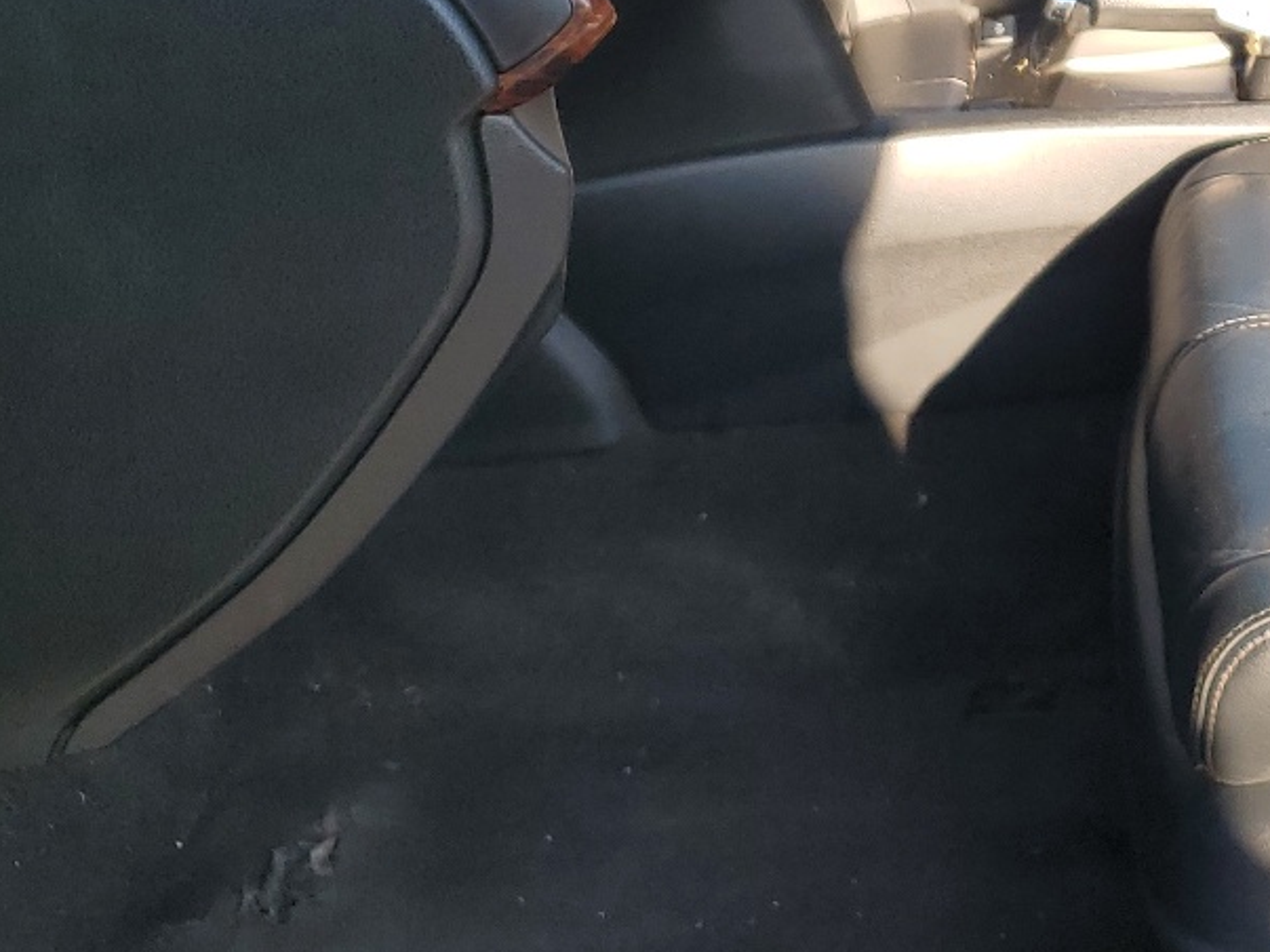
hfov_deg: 26.2
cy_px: -126
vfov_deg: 20.2
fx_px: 2531
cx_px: 1369
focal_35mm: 69
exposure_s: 1/435
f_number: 1.5
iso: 50
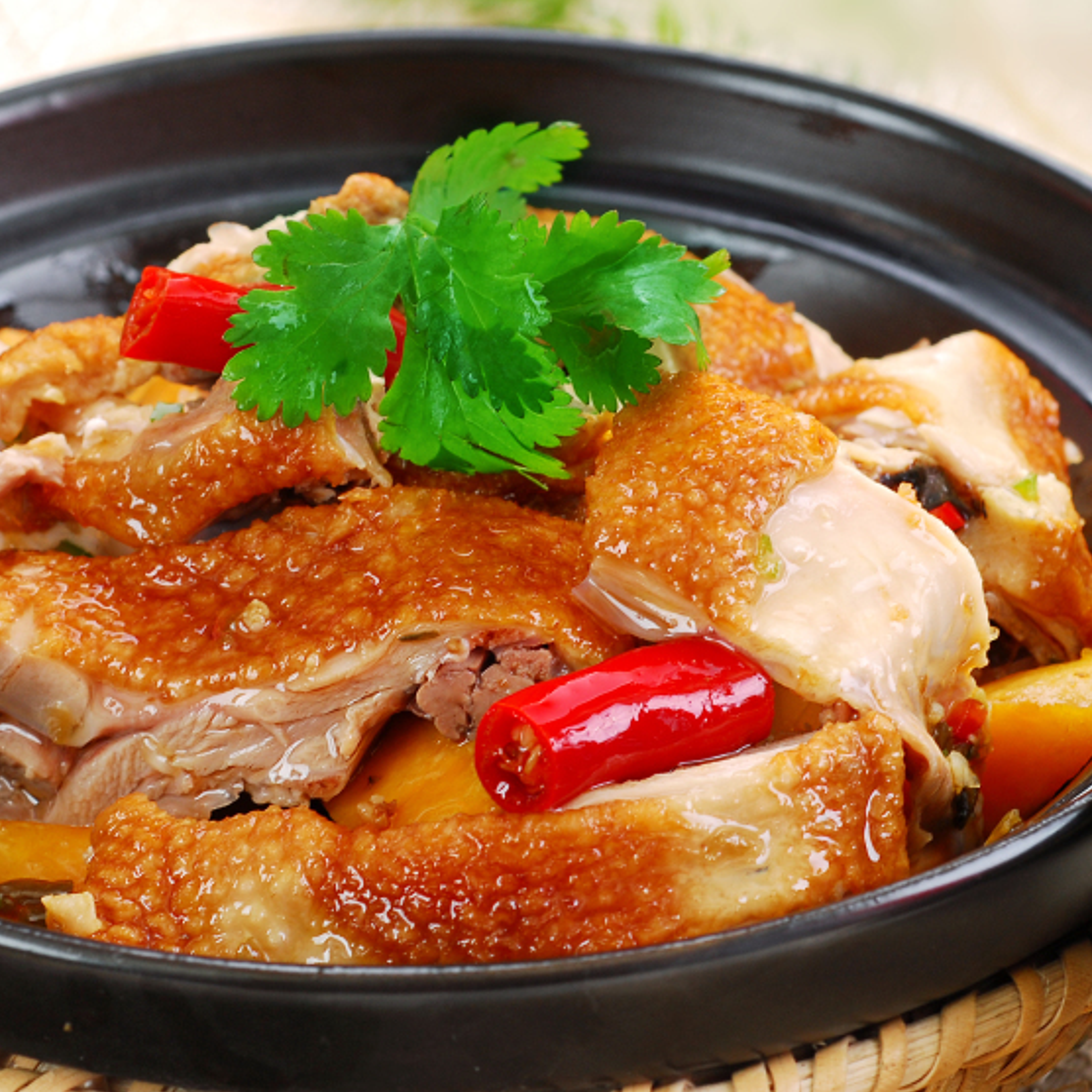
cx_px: 354
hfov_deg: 12.4
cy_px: 602
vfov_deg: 12.4
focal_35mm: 141
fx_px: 5032
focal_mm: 60
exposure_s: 1/125
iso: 125
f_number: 9
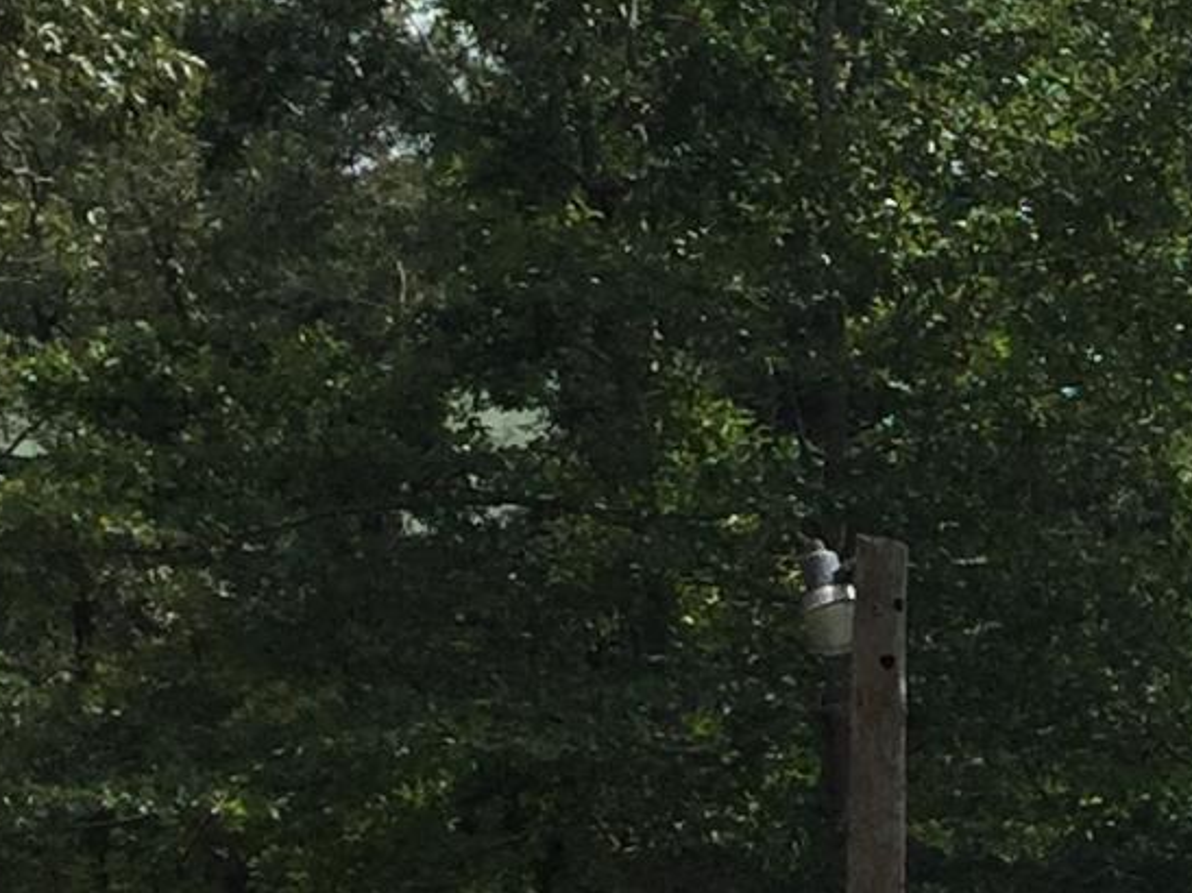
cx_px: 2260
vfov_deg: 9.3
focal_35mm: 159
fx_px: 5474
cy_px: 699
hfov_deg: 11.4
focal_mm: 4.15
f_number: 2.2
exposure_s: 1/3300
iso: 32
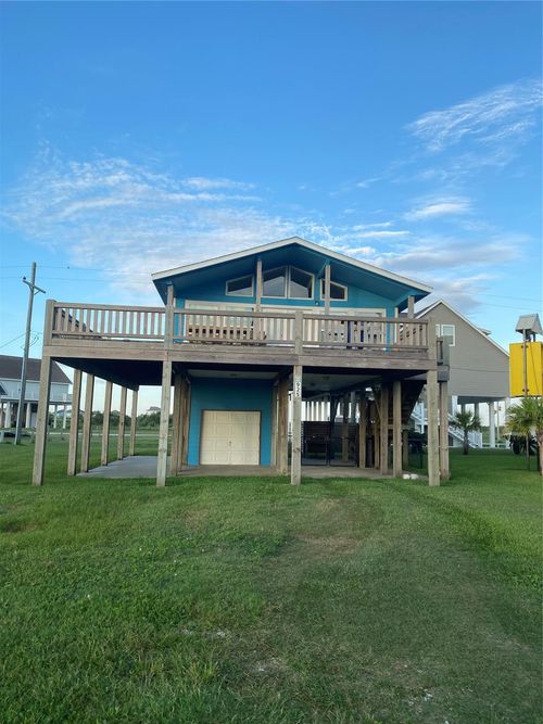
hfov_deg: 53.0
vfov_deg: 67.3
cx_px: 272
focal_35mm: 26
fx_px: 544
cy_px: 362
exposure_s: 1/965
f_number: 1.8
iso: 32
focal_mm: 4.25
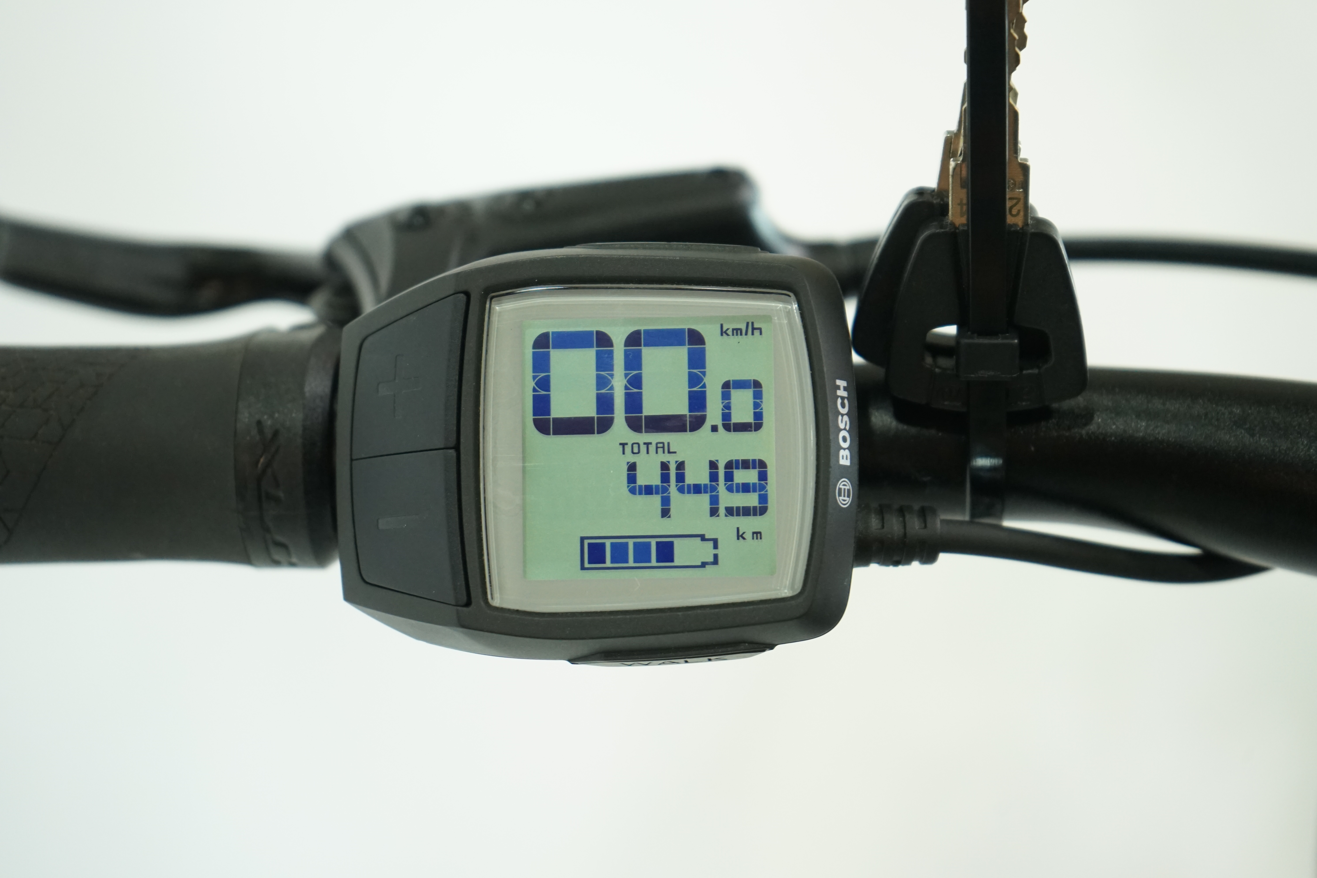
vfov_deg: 19.5
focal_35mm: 70
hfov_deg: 28.8
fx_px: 2561
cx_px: 658
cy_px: 439
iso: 2000
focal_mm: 70
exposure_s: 1/200
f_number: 5.6
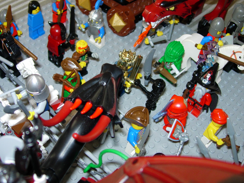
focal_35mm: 50
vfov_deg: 29.1
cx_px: 120
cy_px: 84
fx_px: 352
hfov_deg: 38.2
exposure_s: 1/64
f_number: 2.8
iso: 79
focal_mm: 7.8
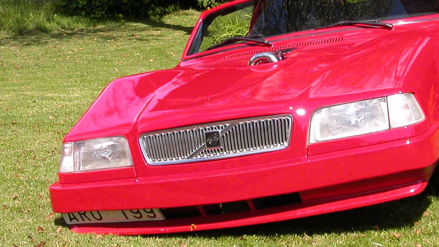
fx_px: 1001
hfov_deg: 24.6
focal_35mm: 86
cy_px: 77
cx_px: 295
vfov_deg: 14.0
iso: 100
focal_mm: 8.9
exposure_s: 1/794
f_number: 3.4
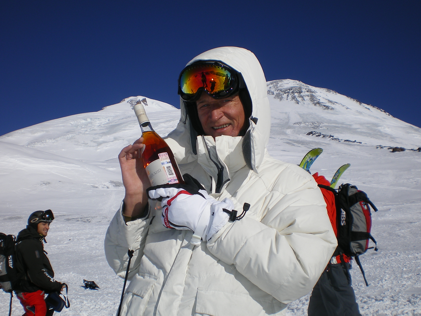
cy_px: 158
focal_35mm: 38
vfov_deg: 37.7
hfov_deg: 49.0
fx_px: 462
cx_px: 210
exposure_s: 1/1250
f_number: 4.6
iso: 64
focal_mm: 6.3
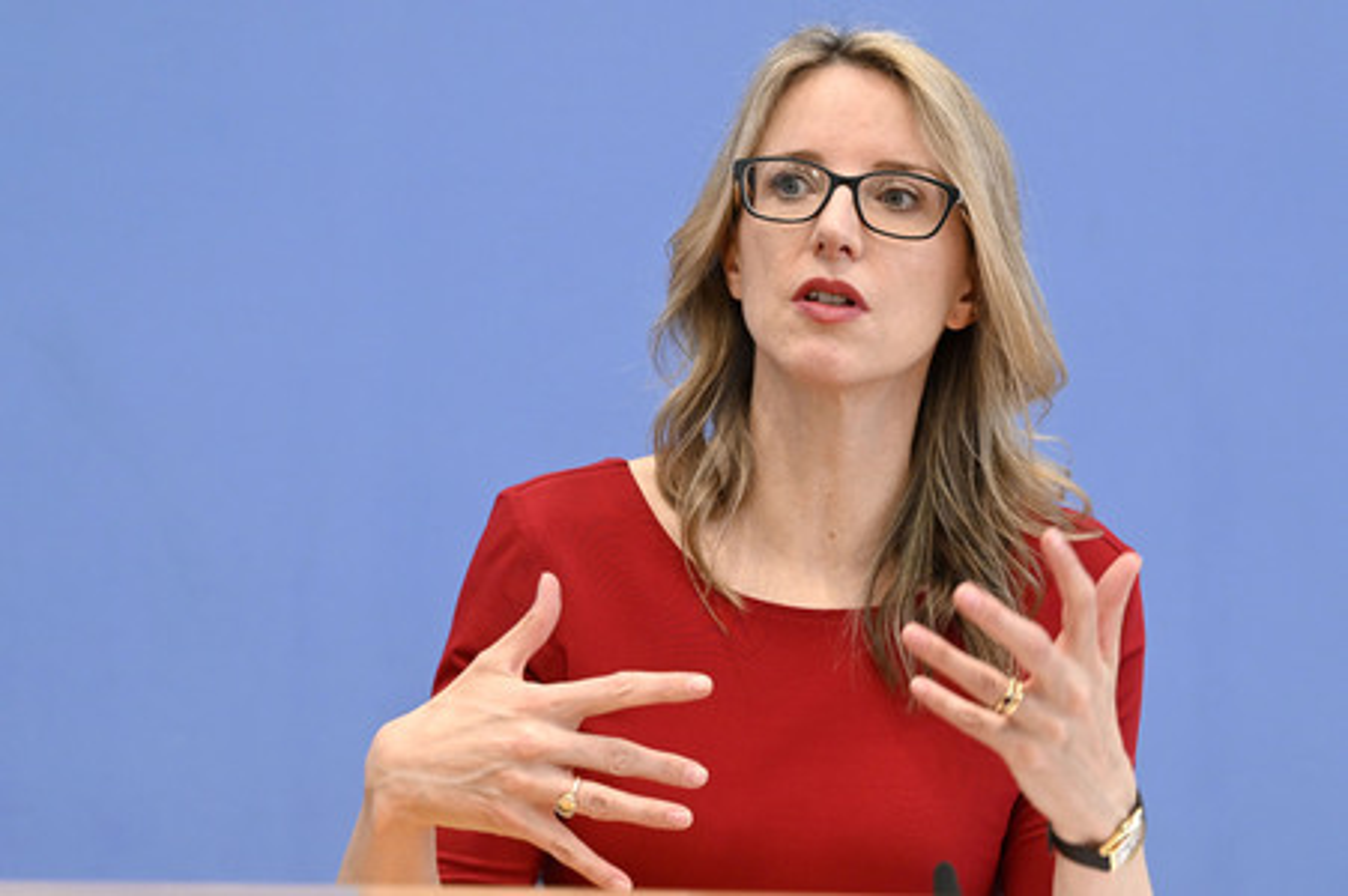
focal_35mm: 105
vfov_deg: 13.0
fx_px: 3929
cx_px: 674
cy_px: 448
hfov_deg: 19.5
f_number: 6.3
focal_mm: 105
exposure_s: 1/400
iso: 3200
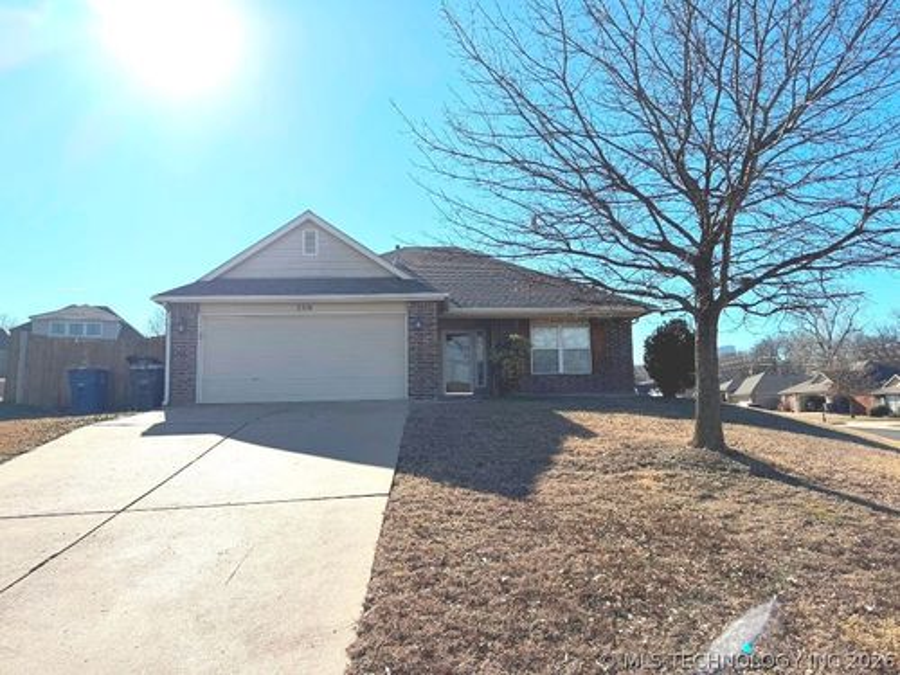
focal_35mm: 24
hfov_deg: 71.6
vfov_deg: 56.8
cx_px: 450
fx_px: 624
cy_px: 338
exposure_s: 1/6173
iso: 80
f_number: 1.78
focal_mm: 6.76
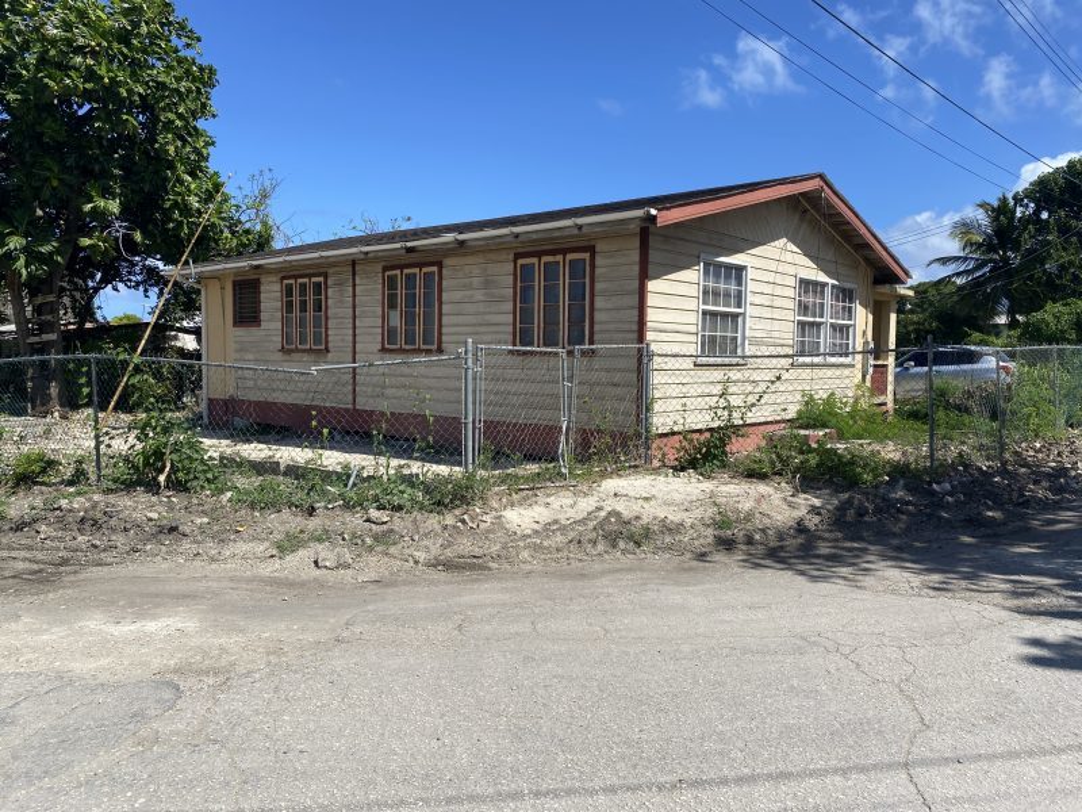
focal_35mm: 26
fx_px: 813
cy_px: 406
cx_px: 541
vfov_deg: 53.1
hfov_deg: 67.3
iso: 32
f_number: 1.8
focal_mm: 4.25
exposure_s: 1/3731
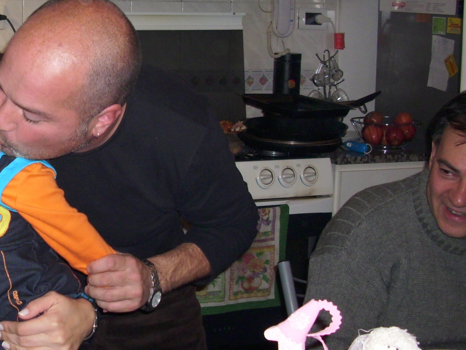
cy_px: 133
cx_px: 36
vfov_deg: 22.5
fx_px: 875
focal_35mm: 65
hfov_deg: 28.5
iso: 100
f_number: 2.8
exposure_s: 1/60
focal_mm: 6.2
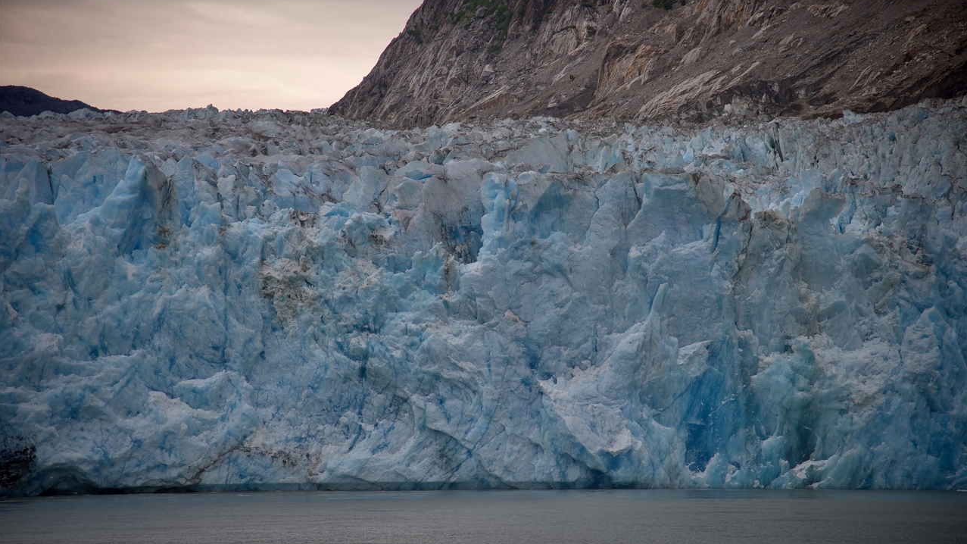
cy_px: 280
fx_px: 3230
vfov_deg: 9.6
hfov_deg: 17.0
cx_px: 483
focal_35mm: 126
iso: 110
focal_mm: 120
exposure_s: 1/250
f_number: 4
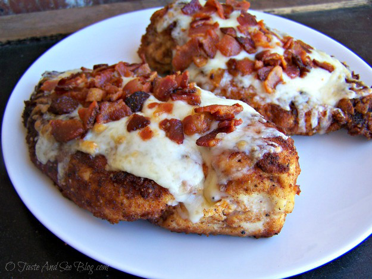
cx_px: 186
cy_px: 140
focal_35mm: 38
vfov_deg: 37.7
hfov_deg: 49.0
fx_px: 408
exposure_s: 1/80
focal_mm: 6.3
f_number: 2.8
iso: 80
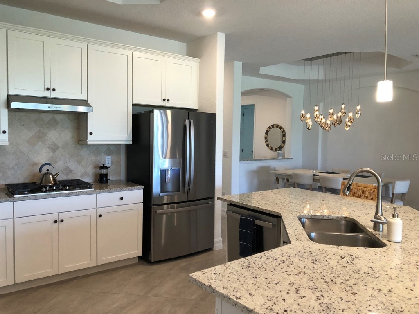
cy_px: 157
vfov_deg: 49.7
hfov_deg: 63.4
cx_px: 210
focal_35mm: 28
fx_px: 339
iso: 40
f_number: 1.8
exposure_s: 1/30
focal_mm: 3.99
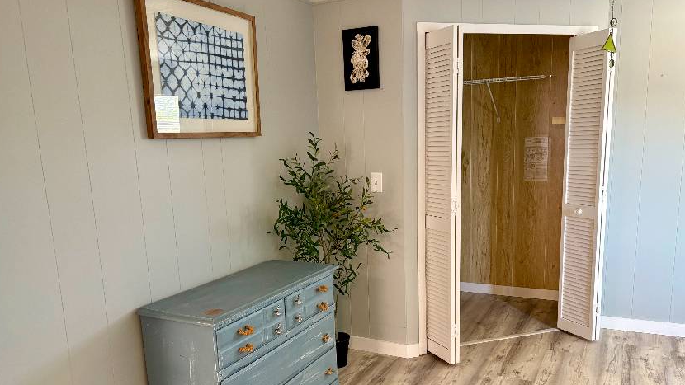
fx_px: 527
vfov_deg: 39.9
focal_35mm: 29
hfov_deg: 66.1
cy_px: 241
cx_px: 339
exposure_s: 1/60
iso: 160
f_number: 1.6
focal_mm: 5.96
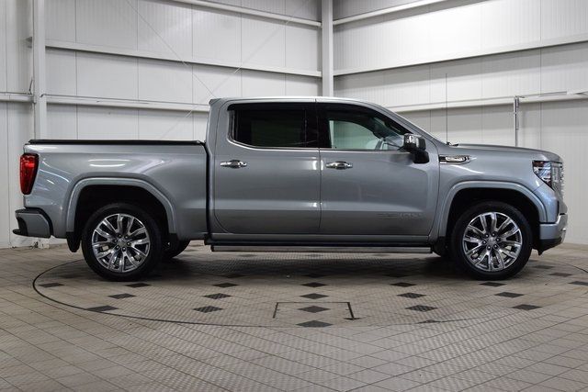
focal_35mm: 44
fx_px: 711
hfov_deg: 45.0
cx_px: 294
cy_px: 196
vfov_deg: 30.9
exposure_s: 1/60
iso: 1600
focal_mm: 29
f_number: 7.1
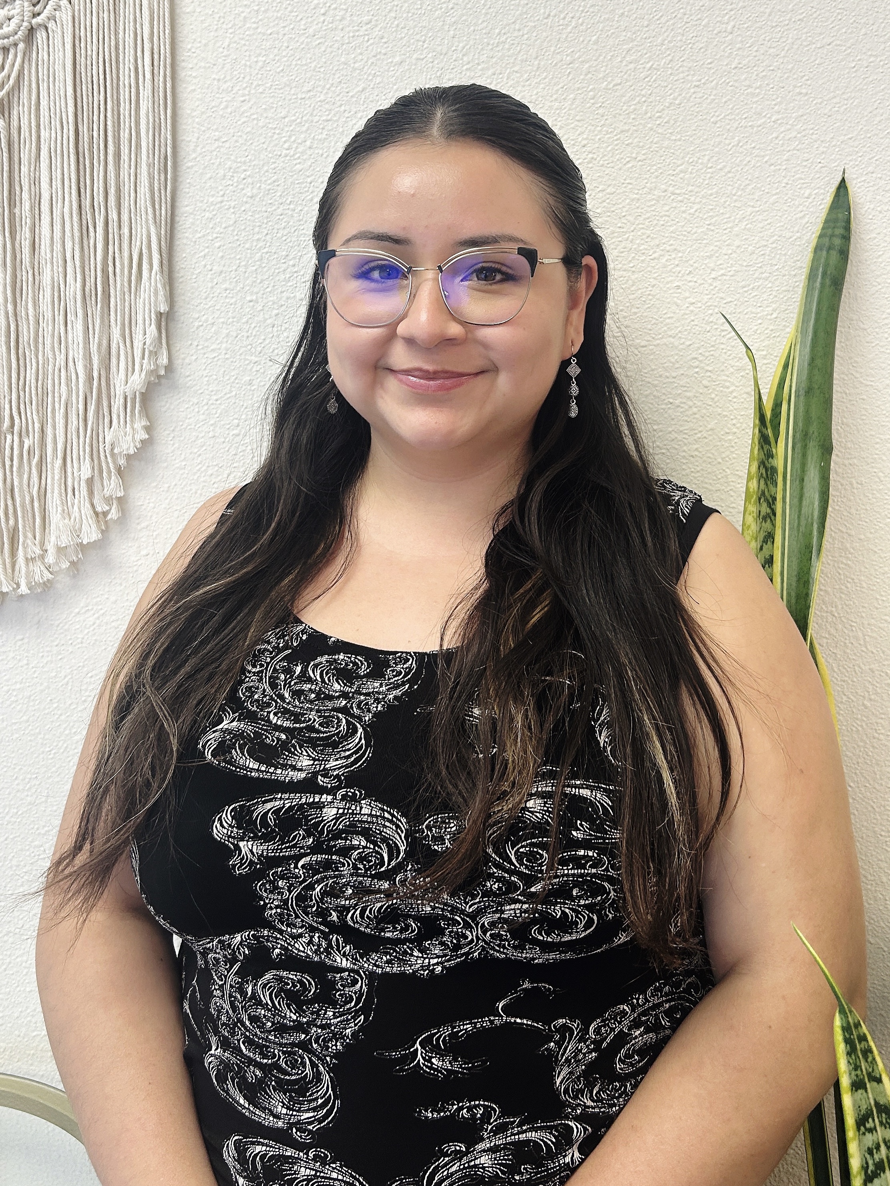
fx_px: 891
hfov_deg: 53.1
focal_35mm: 26
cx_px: 445
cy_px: 593
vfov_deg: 67.3
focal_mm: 5.7
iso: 100
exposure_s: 1/120
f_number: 1.5
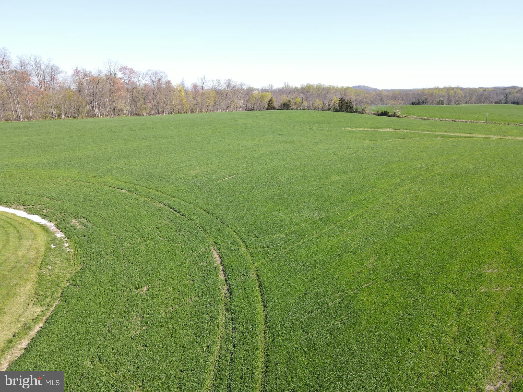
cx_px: 262
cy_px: 196
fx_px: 363
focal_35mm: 24
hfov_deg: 71.6
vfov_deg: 56.8
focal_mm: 4.5
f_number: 2.8
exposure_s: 1/240
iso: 100
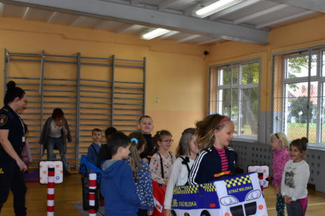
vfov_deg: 27.9
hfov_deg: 41.1
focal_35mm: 48
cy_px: 139
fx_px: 433
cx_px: 176
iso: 2000
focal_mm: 24
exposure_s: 1/200
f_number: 8
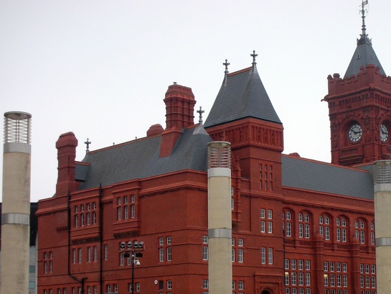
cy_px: 207
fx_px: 870
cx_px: 253
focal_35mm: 77
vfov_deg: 19.1
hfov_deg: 25.2
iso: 50
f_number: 3.5
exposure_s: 1/263
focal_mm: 8.8
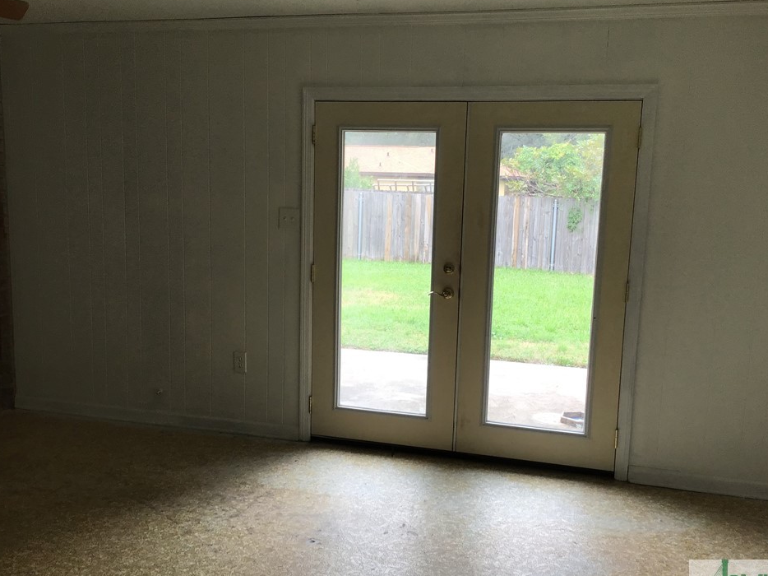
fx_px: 754
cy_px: 304
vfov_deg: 41.8
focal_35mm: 34
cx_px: 411
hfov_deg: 53.9
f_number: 2.4
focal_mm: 3.3
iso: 25
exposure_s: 1/60
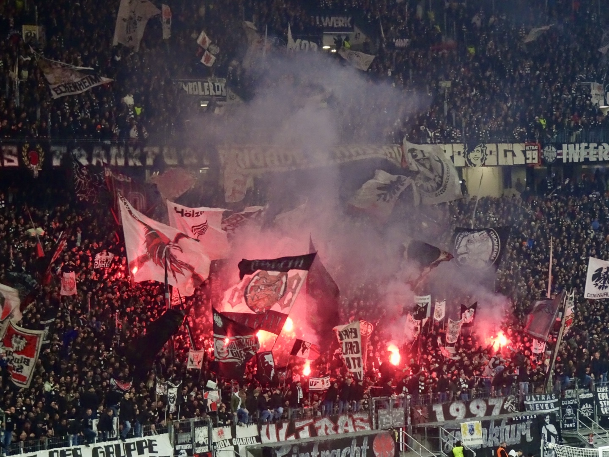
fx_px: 2234
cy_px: 228
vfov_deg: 11.7
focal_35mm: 127
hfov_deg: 15.5
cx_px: 304
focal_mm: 21.66
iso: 800
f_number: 5.6
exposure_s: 1/80
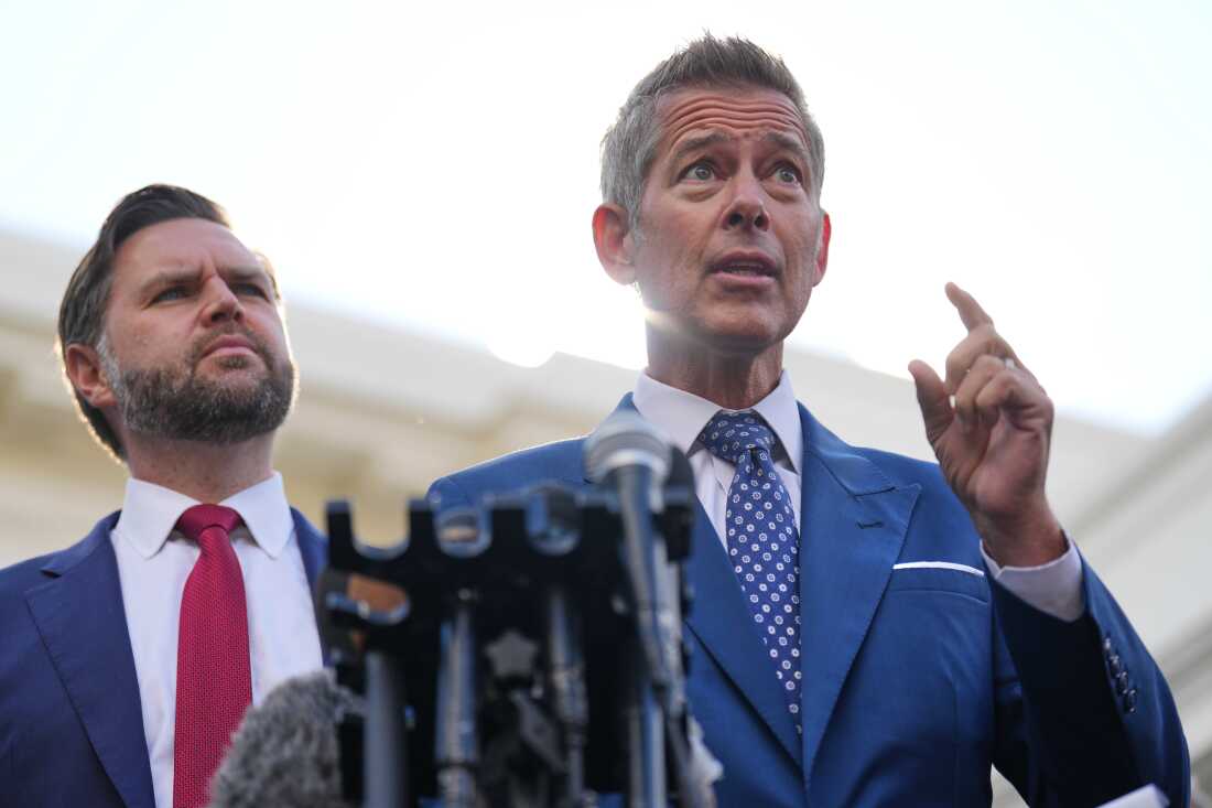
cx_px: 606
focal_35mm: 110
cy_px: 404
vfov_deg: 12.4
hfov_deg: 18.6
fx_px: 3703
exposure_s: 1/1250
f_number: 2.8
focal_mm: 110
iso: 160
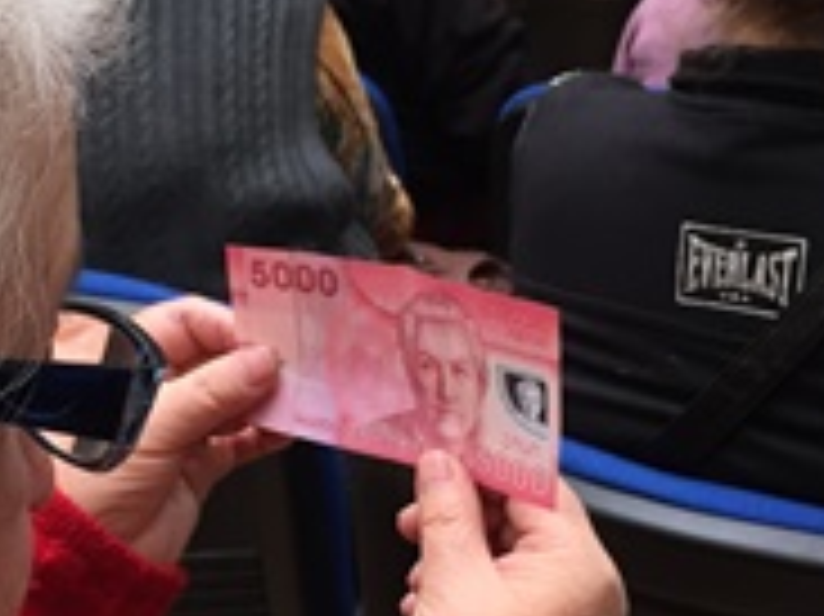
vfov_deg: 20.7
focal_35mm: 71
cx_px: 171
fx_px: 1689
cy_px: 382
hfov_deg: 26.9
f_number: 2.2
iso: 50
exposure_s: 1/30
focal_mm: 4.15
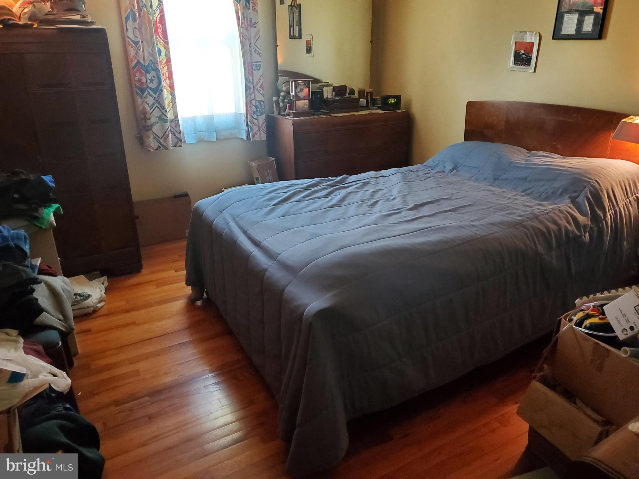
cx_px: 320
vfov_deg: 53.1
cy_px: 240
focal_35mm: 26
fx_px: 480
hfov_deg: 67.3
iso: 640
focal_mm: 4.3
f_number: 1.5
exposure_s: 1/30
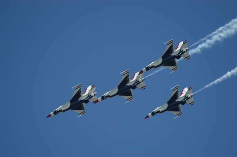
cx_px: 118
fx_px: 2960
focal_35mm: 450
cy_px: 78
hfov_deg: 4.6
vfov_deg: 3.0
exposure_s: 1/1000
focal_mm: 300
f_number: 5.6
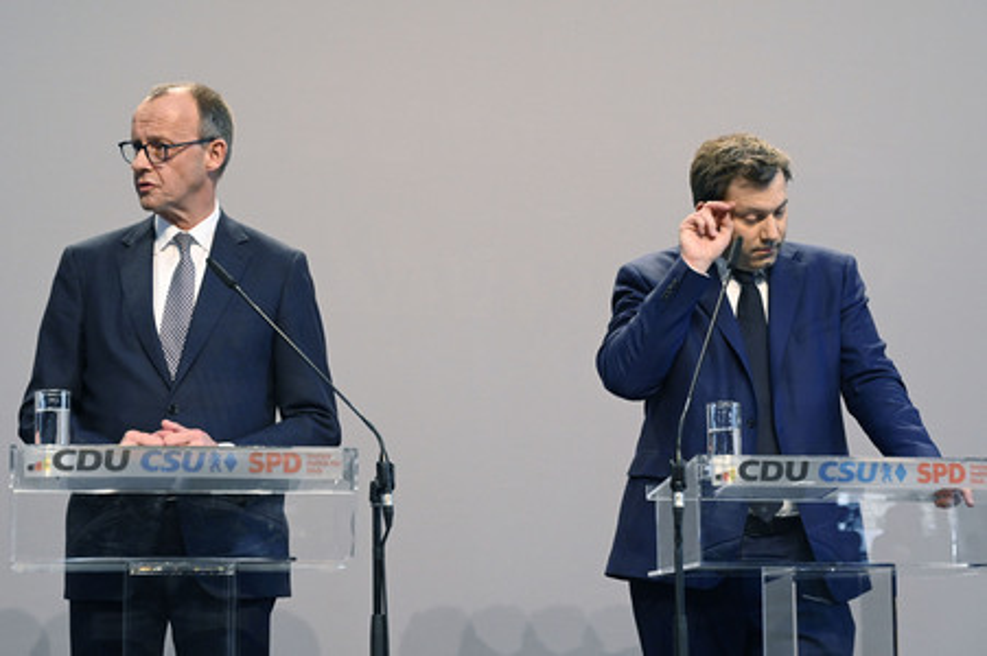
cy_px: 328
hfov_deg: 30.1
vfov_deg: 20.3
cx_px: 494
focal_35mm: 67
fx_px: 1836
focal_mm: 67
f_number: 5
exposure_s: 1/640
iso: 4000
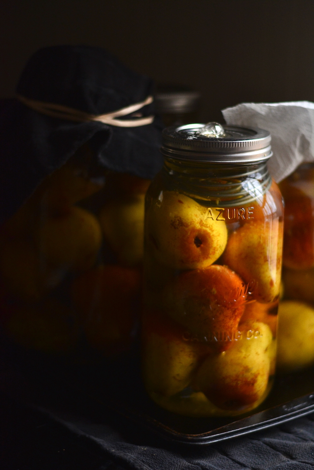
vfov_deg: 27.0
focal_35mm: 75
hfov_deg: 18.2
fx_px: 981
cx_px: 157
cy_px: 235
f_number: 2
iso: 800
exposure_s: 1/400
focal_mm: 50
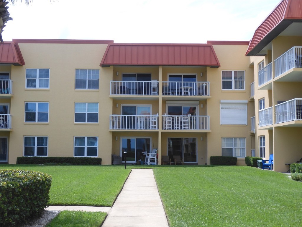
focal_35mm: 50
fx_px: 436
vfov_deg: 29.1
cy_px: 114
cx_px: 151
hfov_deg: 38.2
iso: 100
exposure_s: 1/500
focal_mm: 8.9
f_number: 4
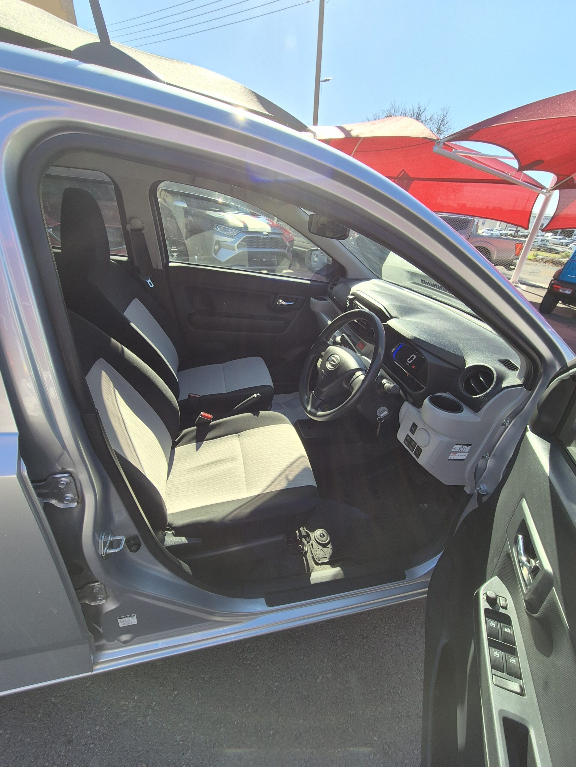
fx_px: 288
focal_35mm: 13
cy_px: 384
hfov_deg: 89.9
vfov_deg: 106.2
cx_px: 288
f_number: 2.2
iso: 50
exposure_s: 1/634
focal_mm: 2.2
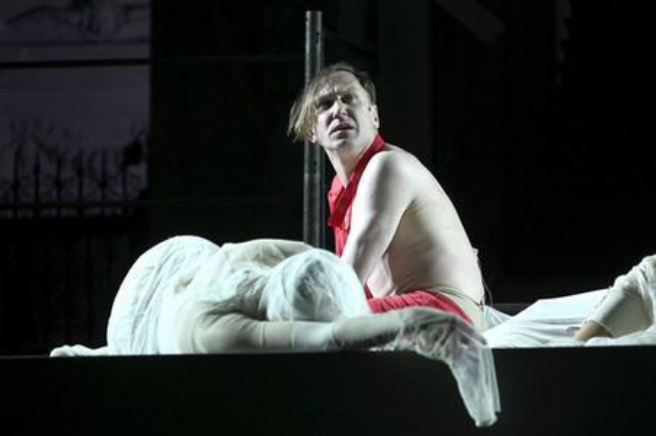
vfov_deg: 7.4
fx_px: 3369
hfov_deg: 11.1
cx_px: 328
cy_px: 218
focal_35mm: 185
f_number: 6.3
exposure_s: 1/60
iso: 2000
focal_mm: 185
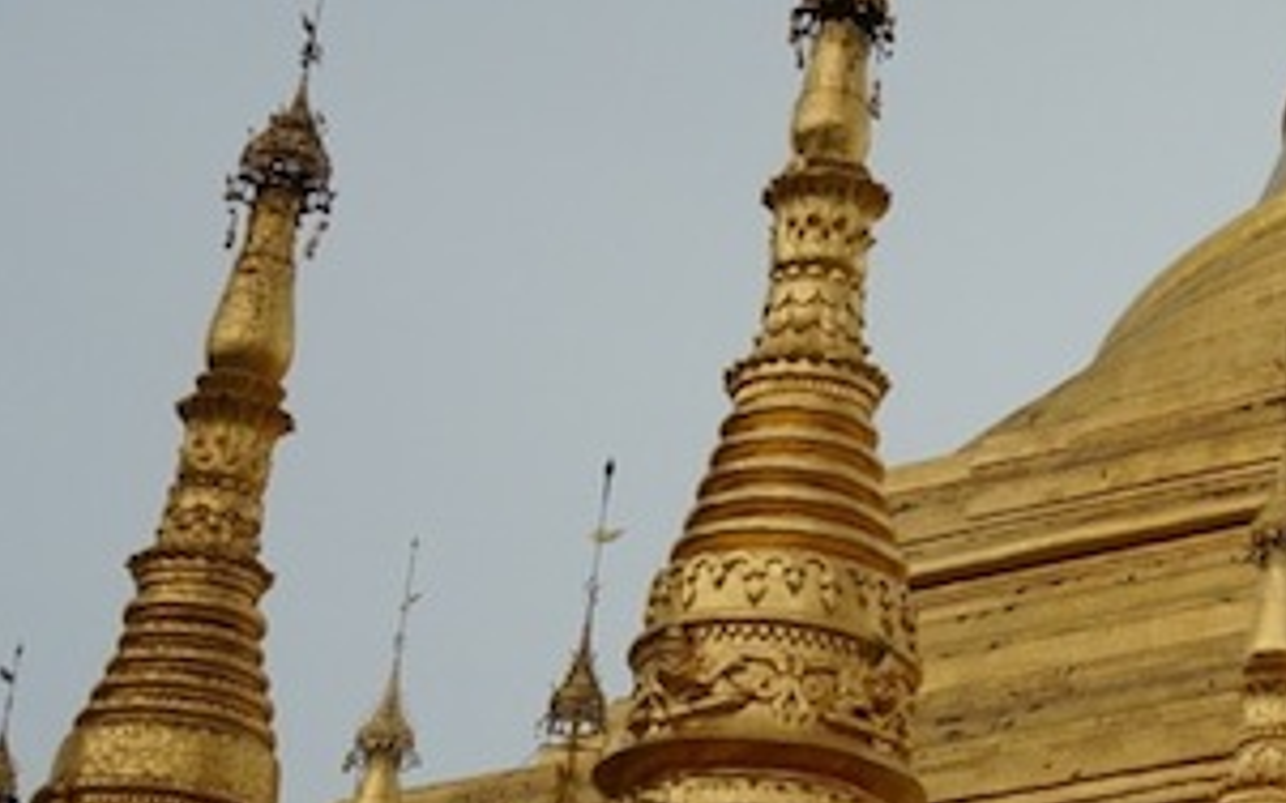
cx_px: 1606
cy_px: 173
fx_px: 3644
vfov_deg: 12.5
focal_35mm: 104
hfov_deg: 18.8
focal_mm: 16
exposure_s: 1/125
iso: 100
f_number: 13
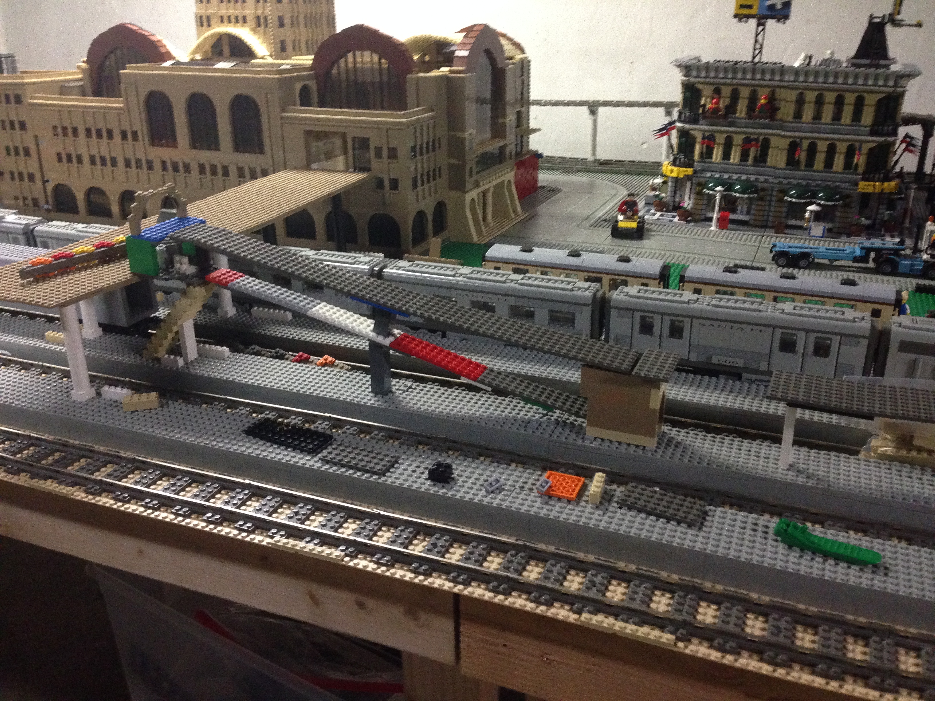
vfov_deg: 42.9
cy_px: 350
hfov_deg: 55.4
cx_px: 468
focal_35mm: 33
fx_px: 891
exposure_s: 1/20
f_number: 2.4
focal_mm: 4.12
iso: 320
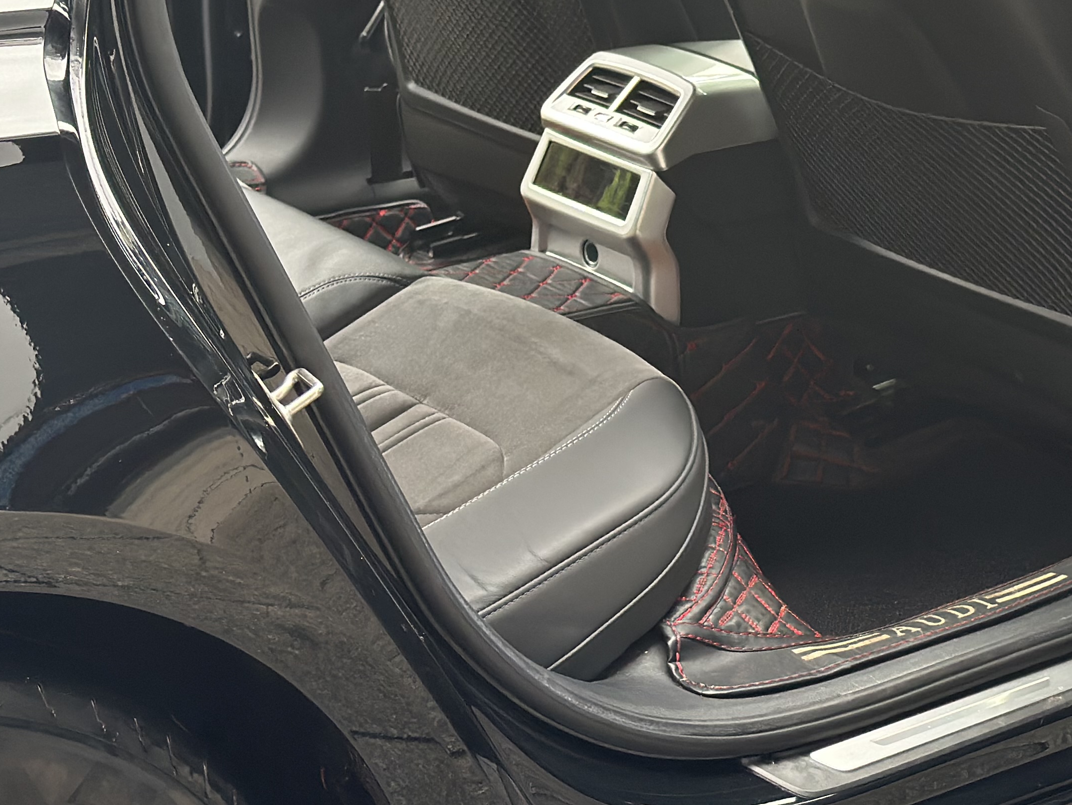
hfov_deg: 21.6
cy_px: 139
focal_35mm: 90
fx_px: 2787
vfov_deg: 16.3
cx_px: 802
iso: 200
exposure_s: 1/60
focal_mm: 6.86
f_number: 1.78
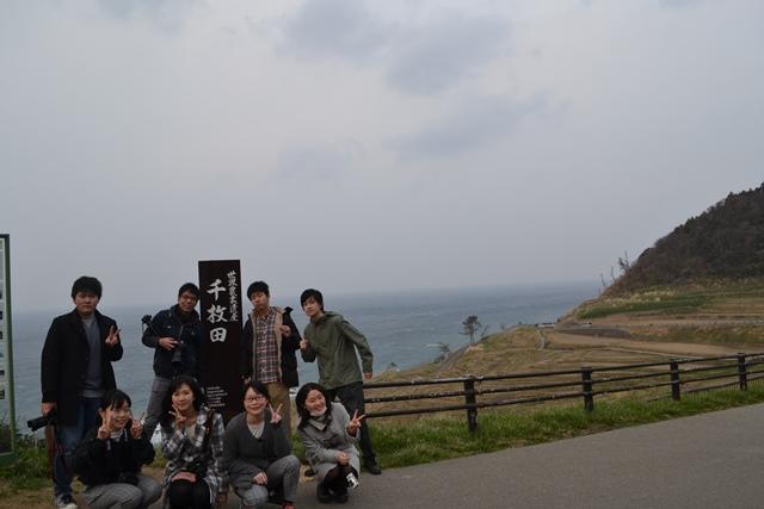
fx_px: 573
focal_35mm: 27
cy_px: 254
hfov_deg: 67.4
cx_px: 382
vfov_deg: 48.0
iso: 110
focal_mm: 18
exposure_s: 1/125
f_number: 5.6
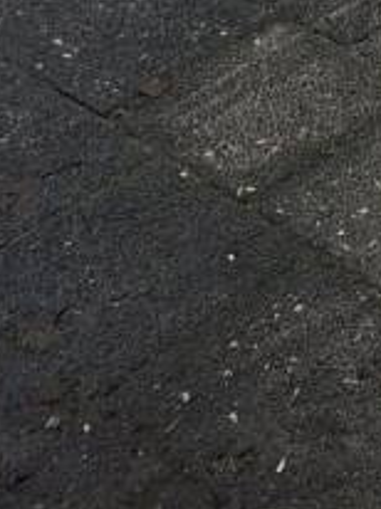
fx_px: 1971
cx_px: 698
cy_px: -951
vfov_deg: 10.8
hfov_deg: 10.4
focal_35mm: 134
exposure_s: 1/109
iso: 50
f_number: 1.8
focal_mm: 5.54
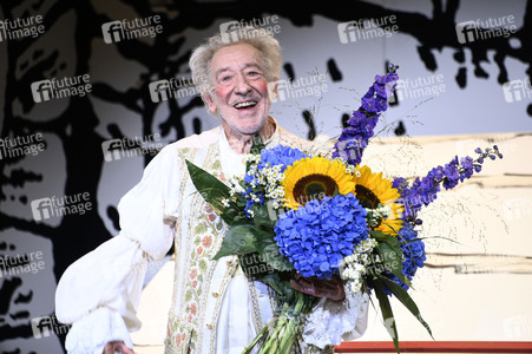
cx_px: 266
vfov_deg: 4.6
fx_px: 4430
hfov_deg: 6.9
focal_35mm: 300
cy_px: 177
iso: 1250
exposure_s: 1/200
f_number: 5.6
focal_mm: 300
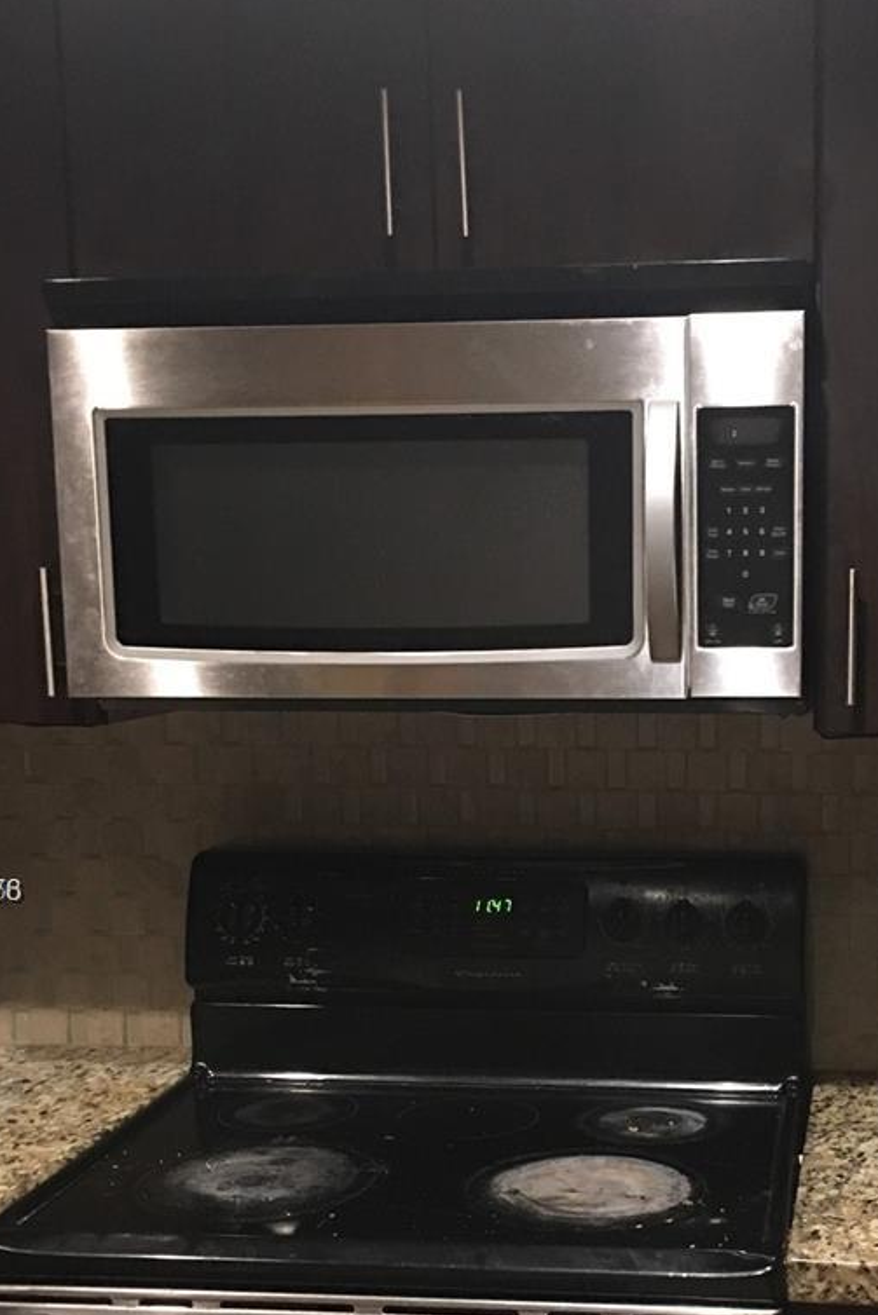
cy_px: 895
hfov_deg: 27.7
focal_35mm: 48
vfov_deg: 40.5
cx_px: 656
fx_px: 1755
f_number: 2.2
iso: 125
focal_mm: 4.15
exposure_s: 1/4
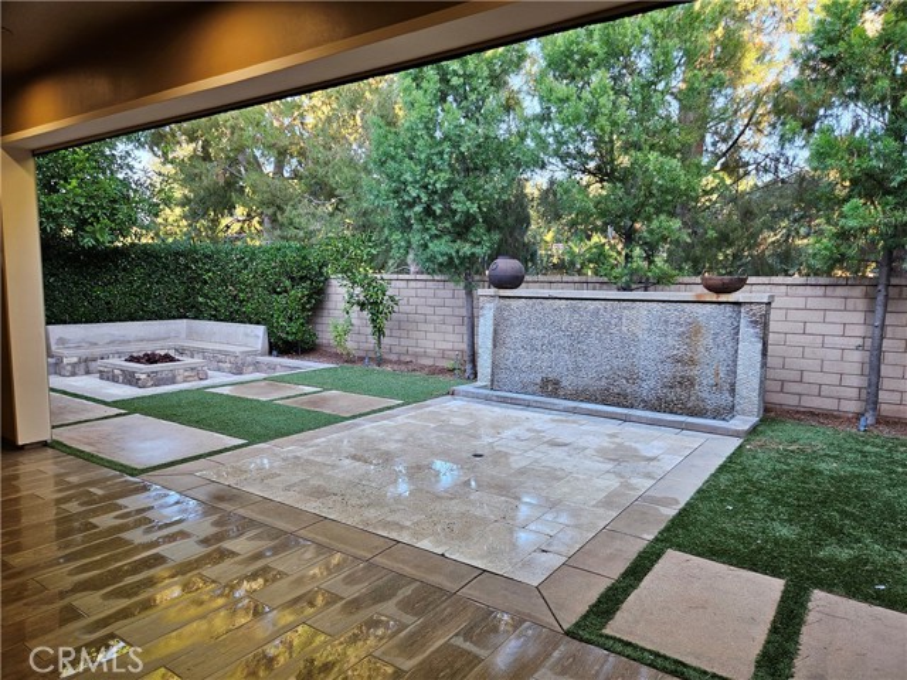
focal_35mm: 23
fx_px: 603
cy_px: 340
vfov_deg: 58.9
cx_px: 454
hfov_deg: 73.9
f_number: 1.8
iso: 100
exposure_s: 1/120
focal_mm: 5.4
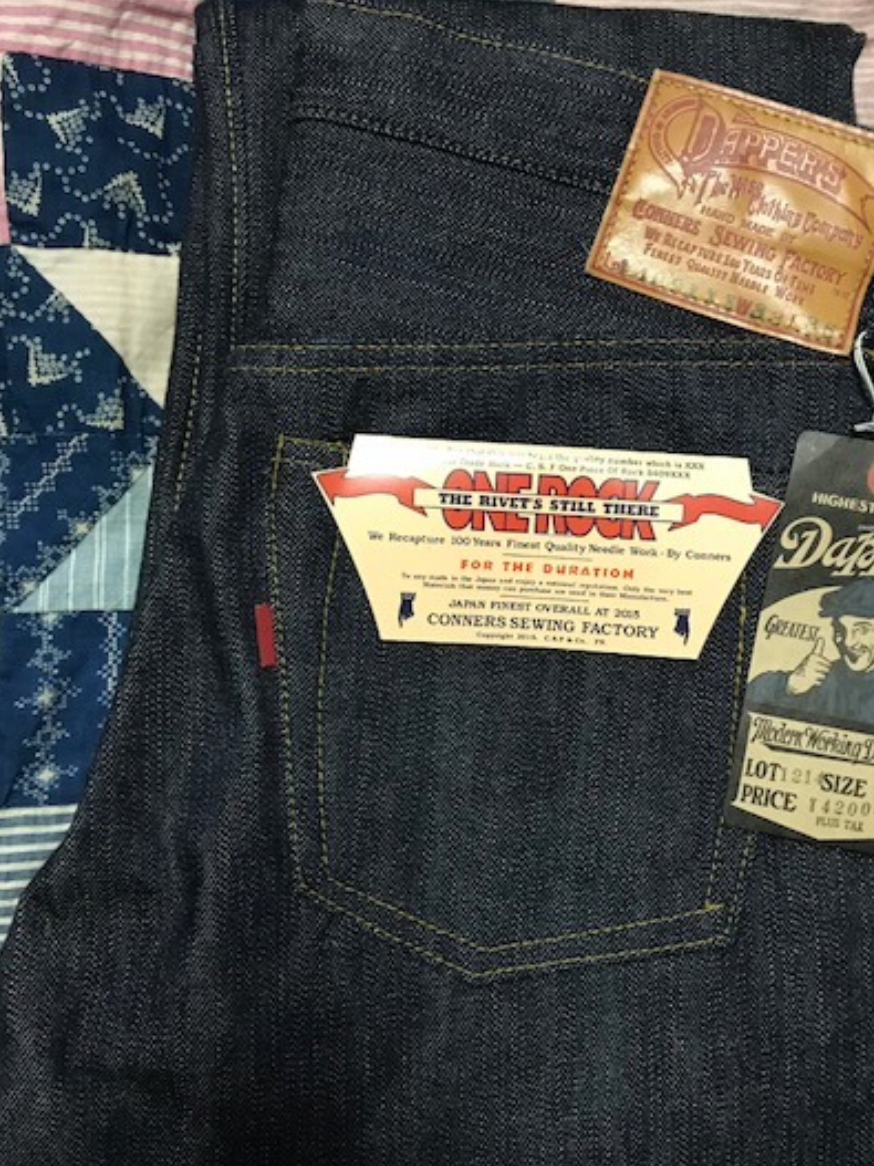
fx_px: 1145
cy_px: 589
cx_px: 456
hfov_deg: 41.8
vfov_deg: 54.0
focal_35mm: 34
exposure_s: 1/14
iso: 100
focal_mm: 3.99
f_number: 1.8
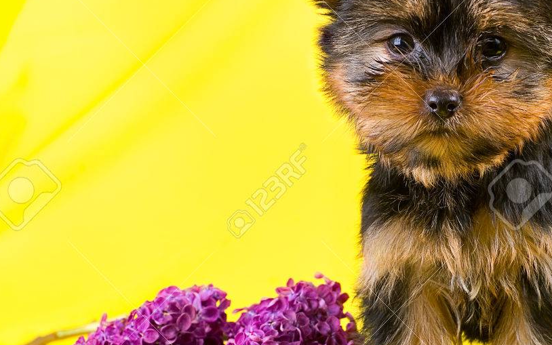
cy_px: 166
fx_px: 2751
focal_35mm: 183
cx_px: 393
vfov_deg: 7.2
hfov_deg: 11.4
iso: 200
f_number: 10
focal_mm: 75
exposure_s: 1/180
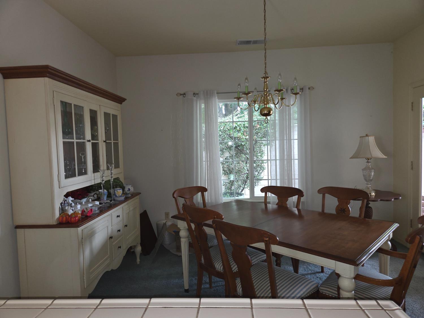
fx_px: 282
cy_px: 159
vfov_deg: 58.9
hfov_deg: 73.9
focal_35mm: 23
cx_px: 212
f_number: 1.8
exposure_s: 1/24
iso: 125
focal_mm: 5.4
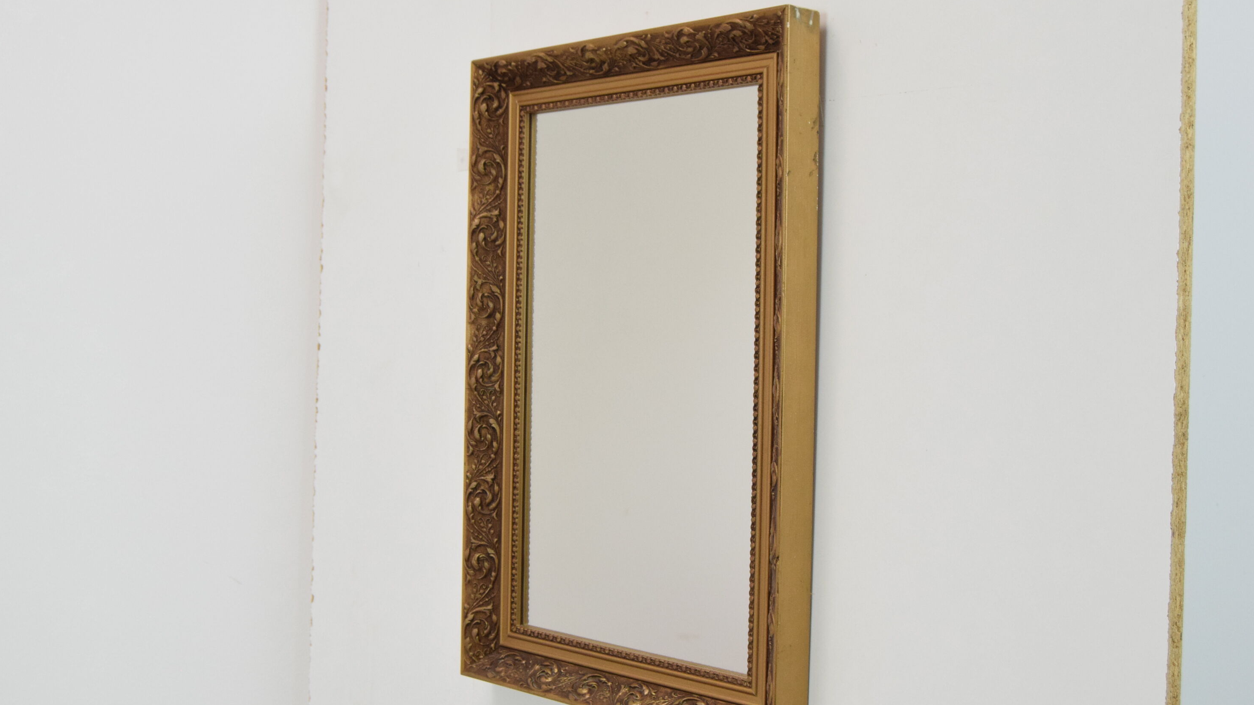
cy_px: 356
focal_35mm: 48
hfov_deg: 42.9
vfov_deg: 24.9
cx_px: 629
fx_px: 1596
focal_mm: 30
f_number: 7.1
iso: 1600
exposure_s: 1/200
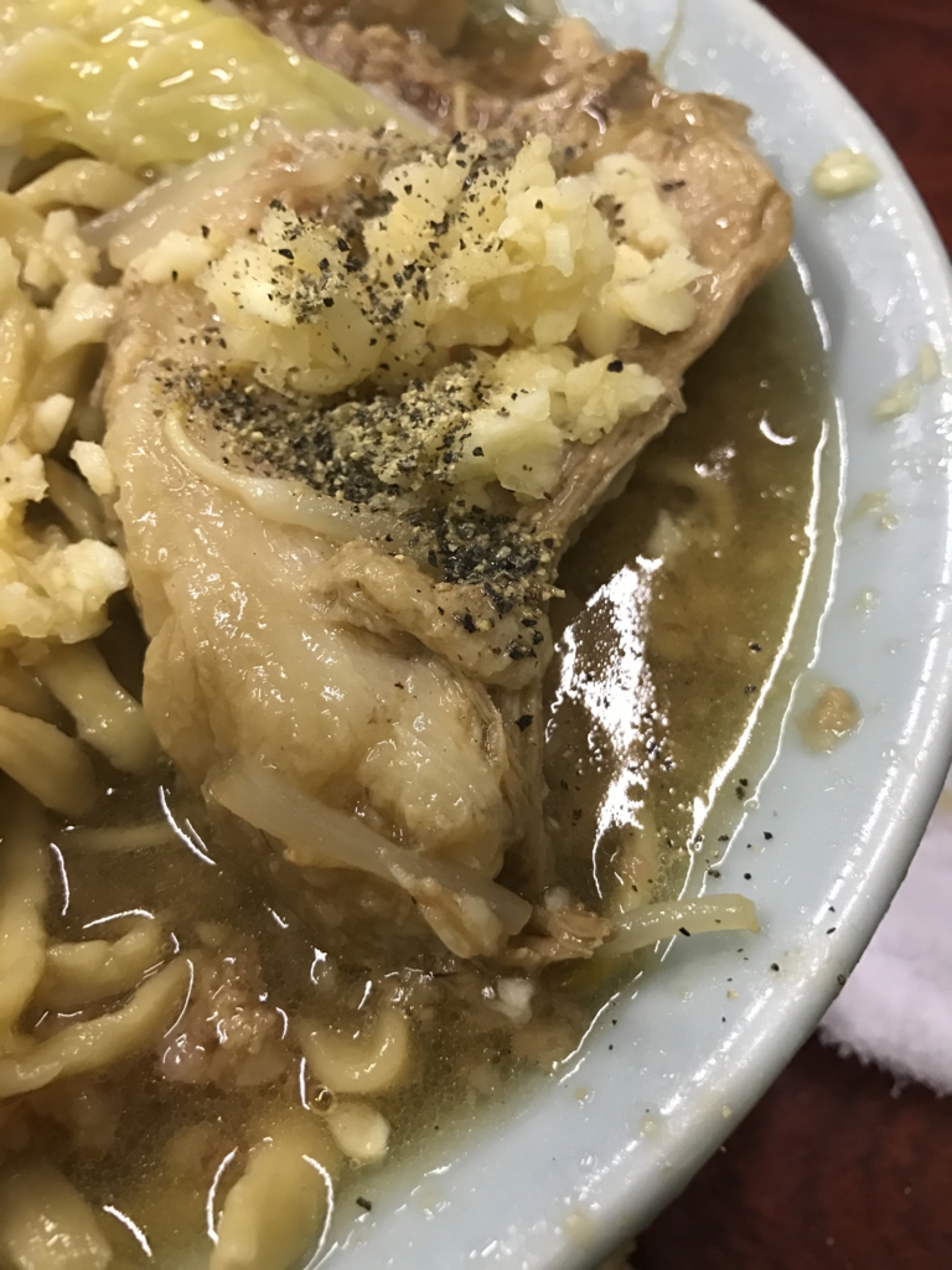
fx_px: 1027
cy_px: 635
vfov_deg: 63.4
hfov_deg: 49.7
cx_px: 476
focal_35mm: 28
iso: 80
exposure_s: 1/17
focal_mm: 3.99
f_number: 1.8
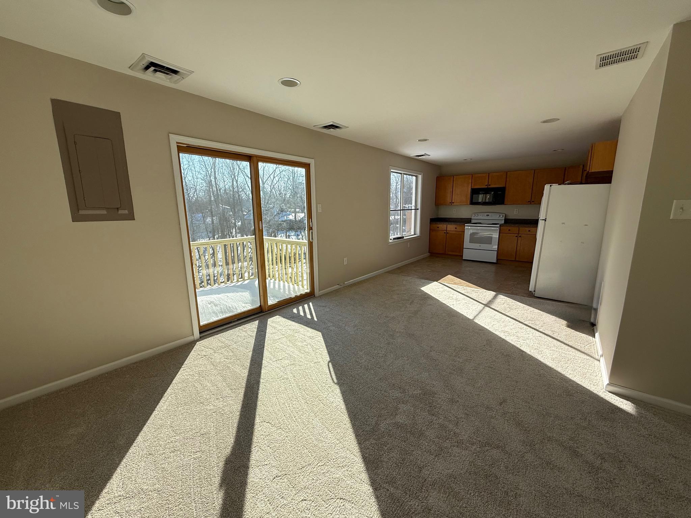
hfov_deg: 102.1
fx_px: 279
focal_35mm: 14
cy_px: 259
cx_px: 346
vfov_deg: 85.7
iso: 50
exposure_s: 1/799
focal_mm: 2.22
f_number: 2.2
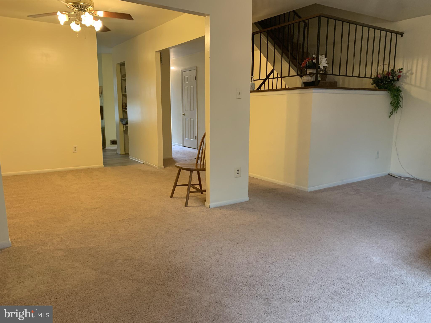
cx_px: 216
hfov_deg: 67.3
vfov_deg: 53.1
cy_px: 162
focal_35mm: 26
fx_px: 324
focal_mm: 4.25
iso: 125
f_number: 1.8
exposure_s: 1/60
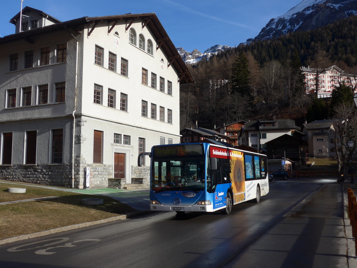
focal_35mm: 36
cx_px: 178
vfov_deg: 39.7
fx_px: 371
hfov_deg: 51.4
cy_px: 134
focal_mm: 7.5
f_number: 2.8
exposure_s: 1/2000
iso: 80
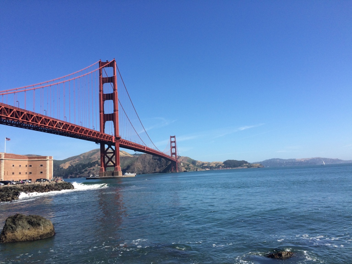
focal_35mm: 29
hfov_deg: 61.7
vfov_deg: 48.2
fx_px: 295
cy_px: 132
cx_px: 176
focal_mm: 4.15
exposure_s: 1/2160
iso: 32
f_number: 2.2
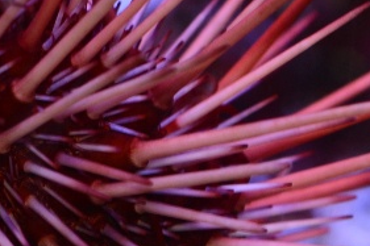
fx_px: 11699
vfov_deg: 1.2
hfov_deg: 1.8
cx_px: -170
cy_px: 59
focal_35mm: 1139
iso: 640
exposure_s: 1/30
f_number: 5.6
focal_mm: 200
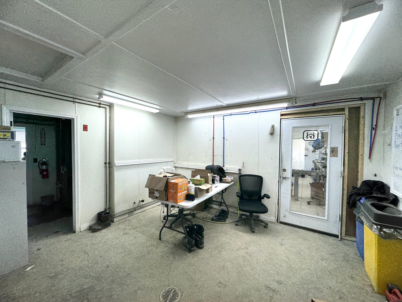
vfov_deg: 85.7
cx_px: 201
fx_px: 163
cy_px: 151
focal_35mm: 14
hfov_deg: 102.1
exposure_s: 1/120
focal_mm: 2.22
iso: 40
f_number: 2.2
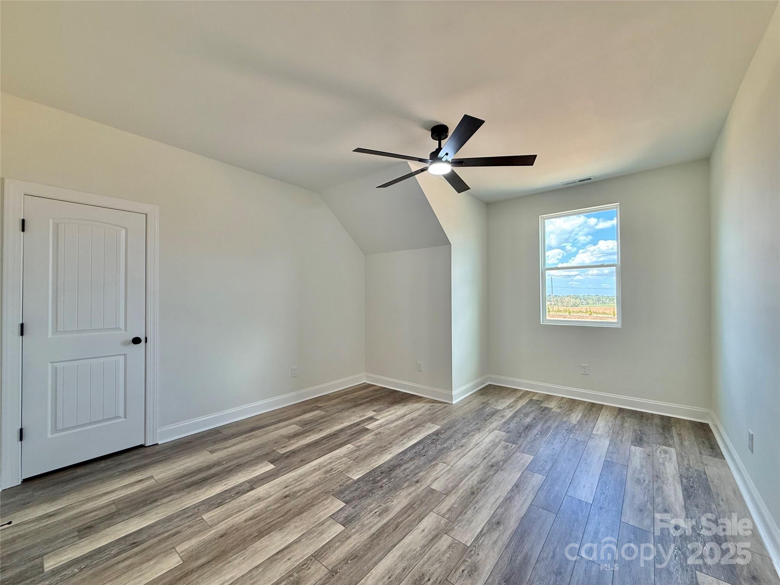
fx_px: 315
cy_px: 292
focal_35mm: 14
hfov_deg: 102.1
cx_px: 390
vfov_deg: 85.7
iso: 100
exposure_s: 1/100
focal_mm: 2.22
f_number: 2.2
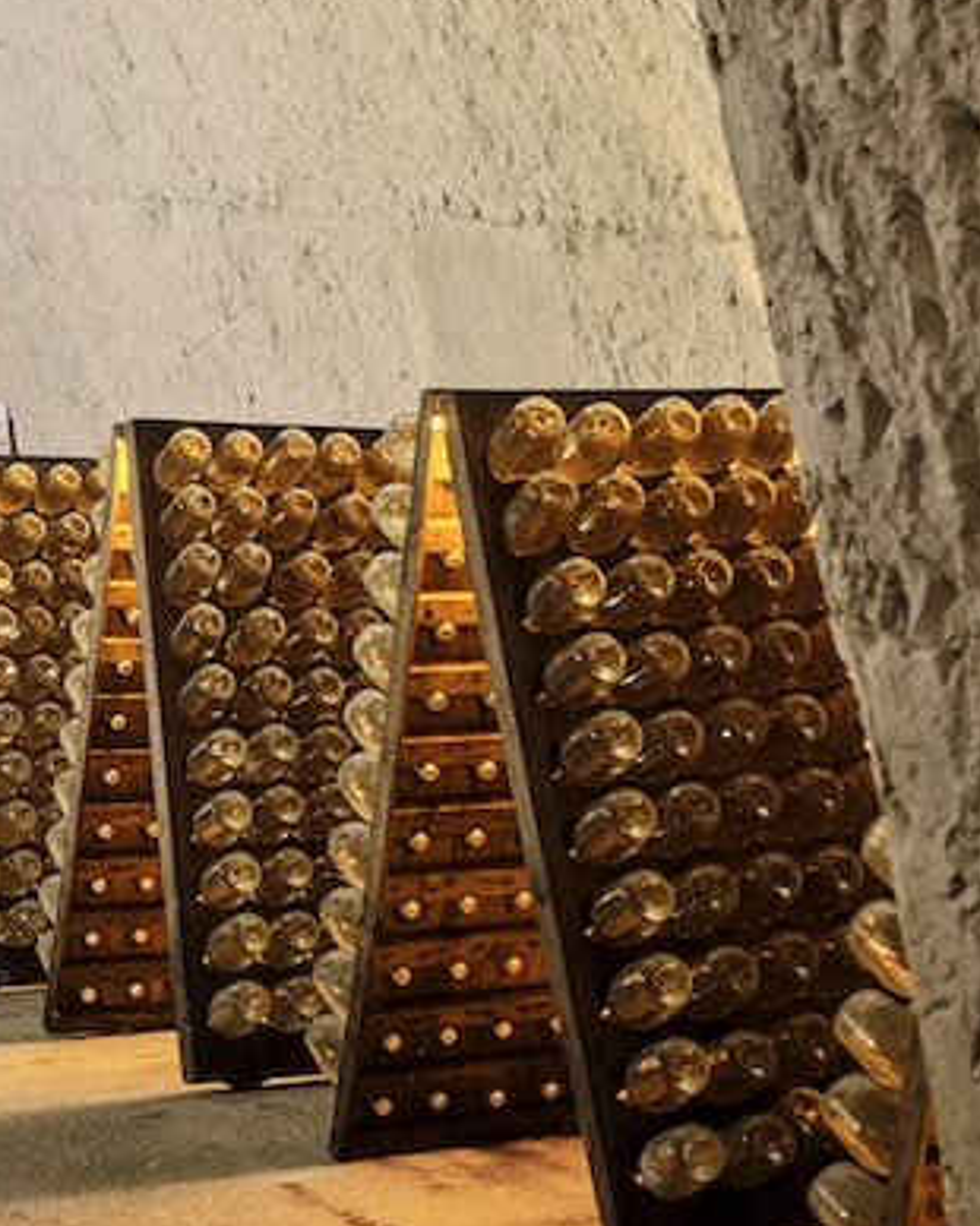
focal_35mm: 77
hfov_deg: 19.7
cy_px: 537
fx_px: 2794
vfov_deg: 24.7
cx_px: 224
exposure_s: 1/1.59
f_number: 11
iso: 1600
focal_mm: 64
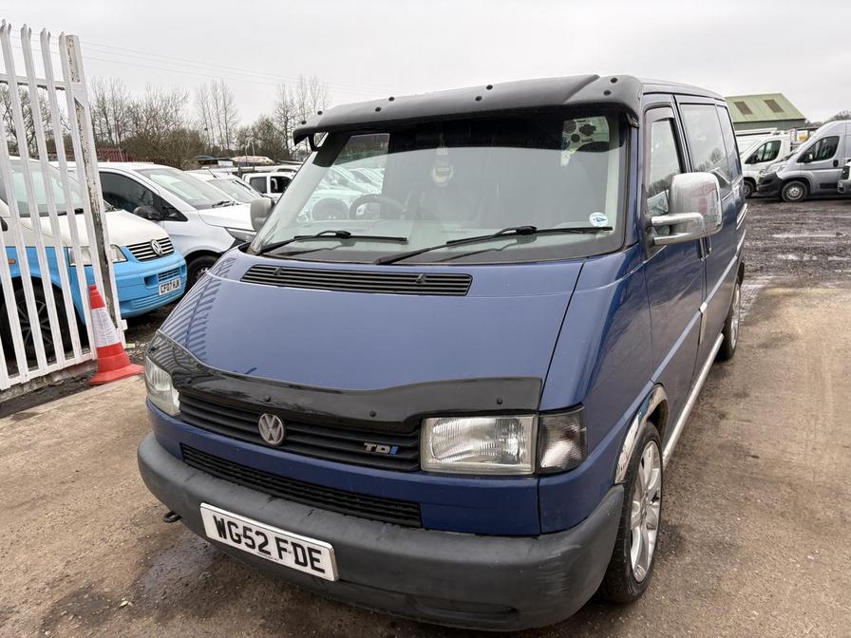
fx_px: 639
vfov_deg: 53.1
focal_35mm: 26
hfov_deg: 67.3
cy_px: 319
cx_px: 426
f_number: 1.6
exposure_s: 1/453
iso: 50
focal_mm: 5.96
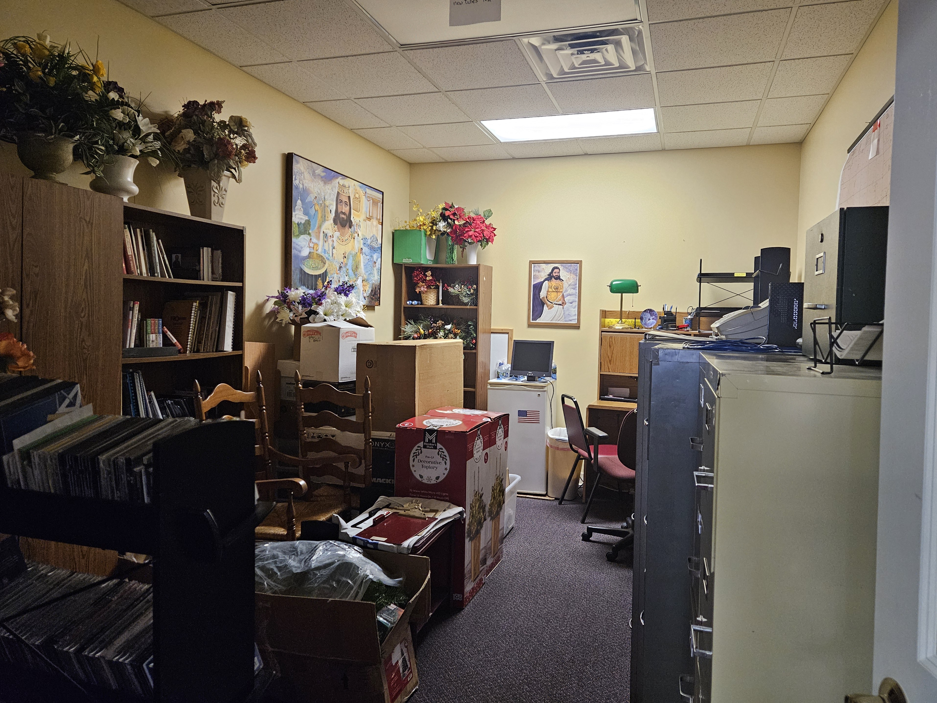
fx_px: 650
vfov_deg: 56.8
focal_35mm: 24
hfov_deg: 71.6
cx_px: 481
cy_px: 339
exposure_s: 1/120
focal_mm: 5.4
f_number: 1.8
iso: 500
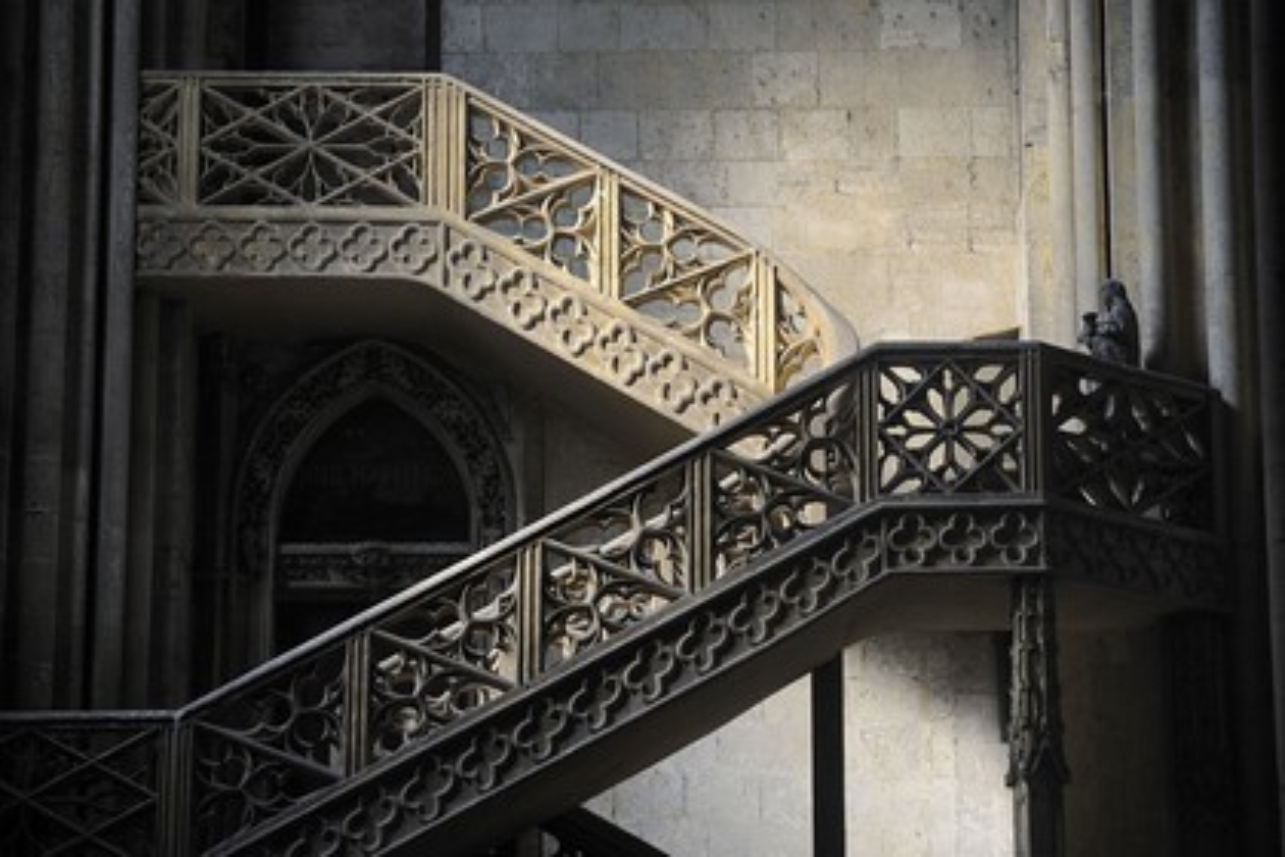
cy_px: 428
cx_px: 642
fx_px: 4140
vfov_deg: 11.8
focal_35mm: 116
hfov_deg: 17.6
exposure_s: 1/160
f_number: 5
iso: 800
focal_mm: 116
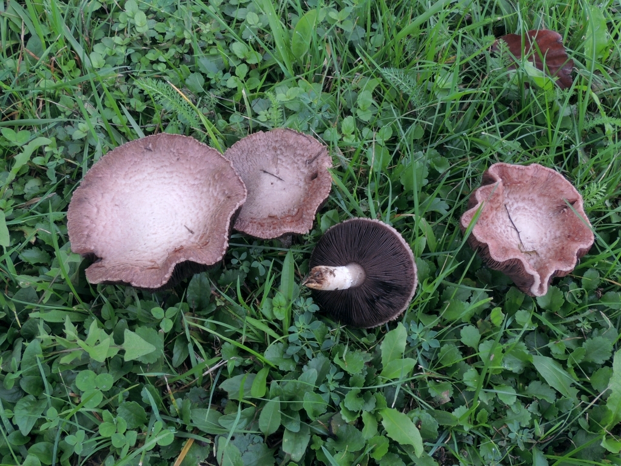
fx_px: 592
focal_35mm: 33
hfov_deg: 55.4
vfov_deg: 42.9
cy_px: 233
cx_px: 310
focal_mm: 5.8
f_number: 7.9
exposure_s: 1/13
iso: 100
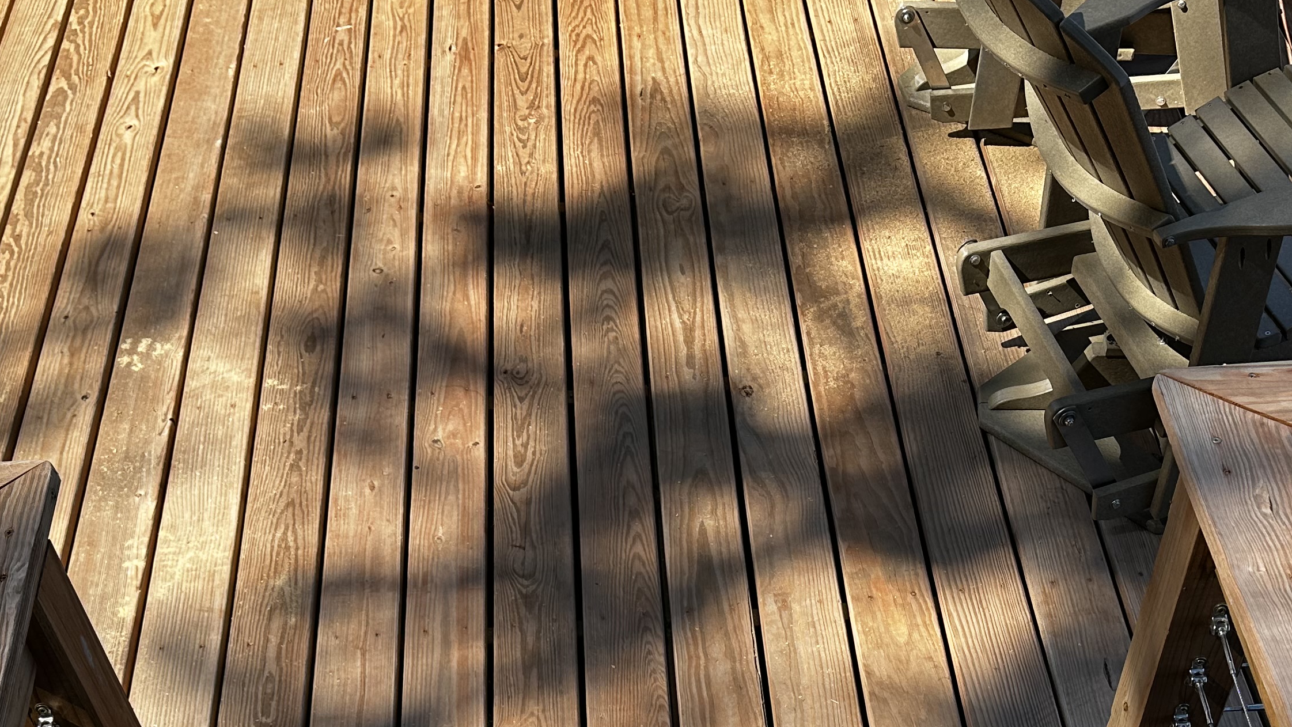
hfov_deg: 43.7
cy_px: 801
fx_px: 1610
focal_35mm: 47
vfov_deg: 23.8
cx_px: 651
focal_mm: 6.86
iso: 80
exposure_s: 1/1664
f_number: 1.78
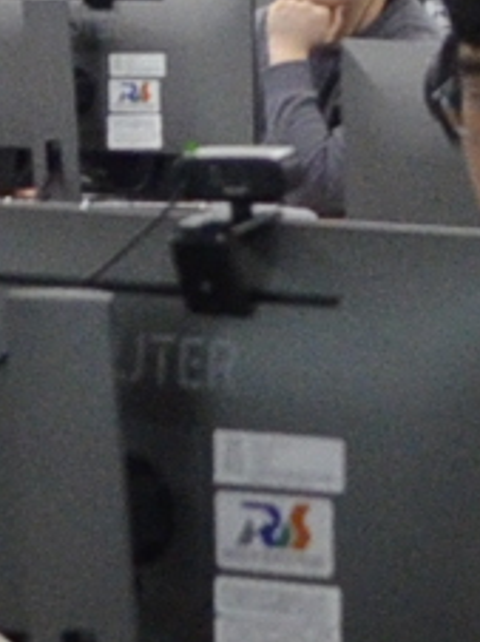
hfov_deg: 5.2
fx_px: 5242
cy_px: -159
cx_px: 815
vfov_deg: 6.9
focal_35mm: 283
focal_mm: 18
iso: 1600
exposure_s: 1/250
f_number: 3.5
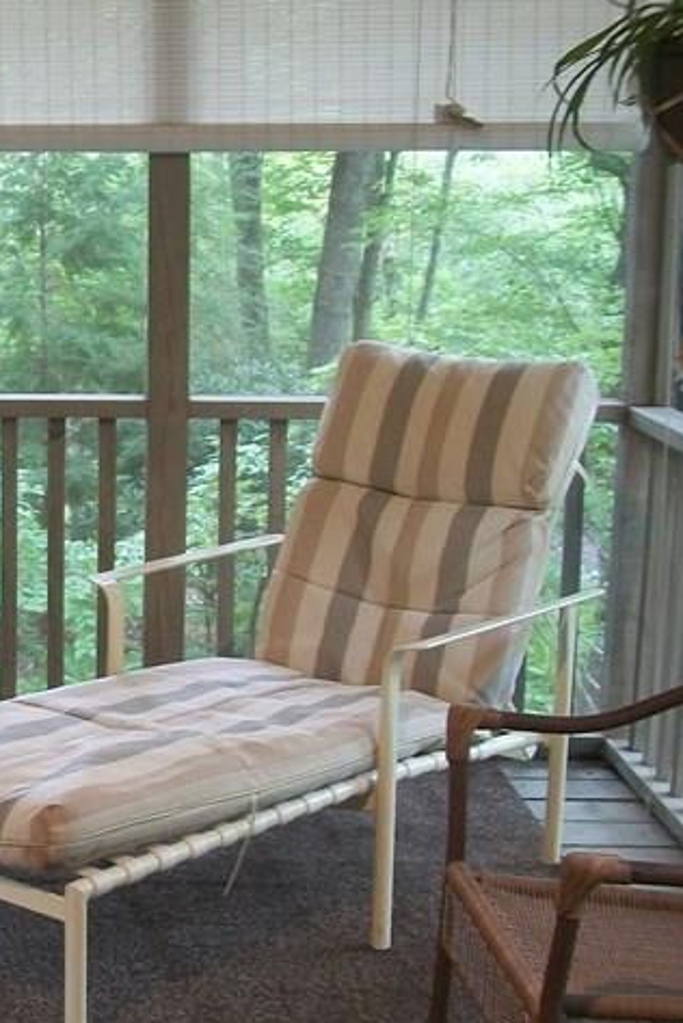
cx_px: -264
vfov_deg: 28.0
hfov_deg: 17.5
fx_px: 2046
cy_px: 616
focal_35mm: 72
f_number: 2.9
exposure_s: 1/15
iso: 160
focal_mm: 5.7
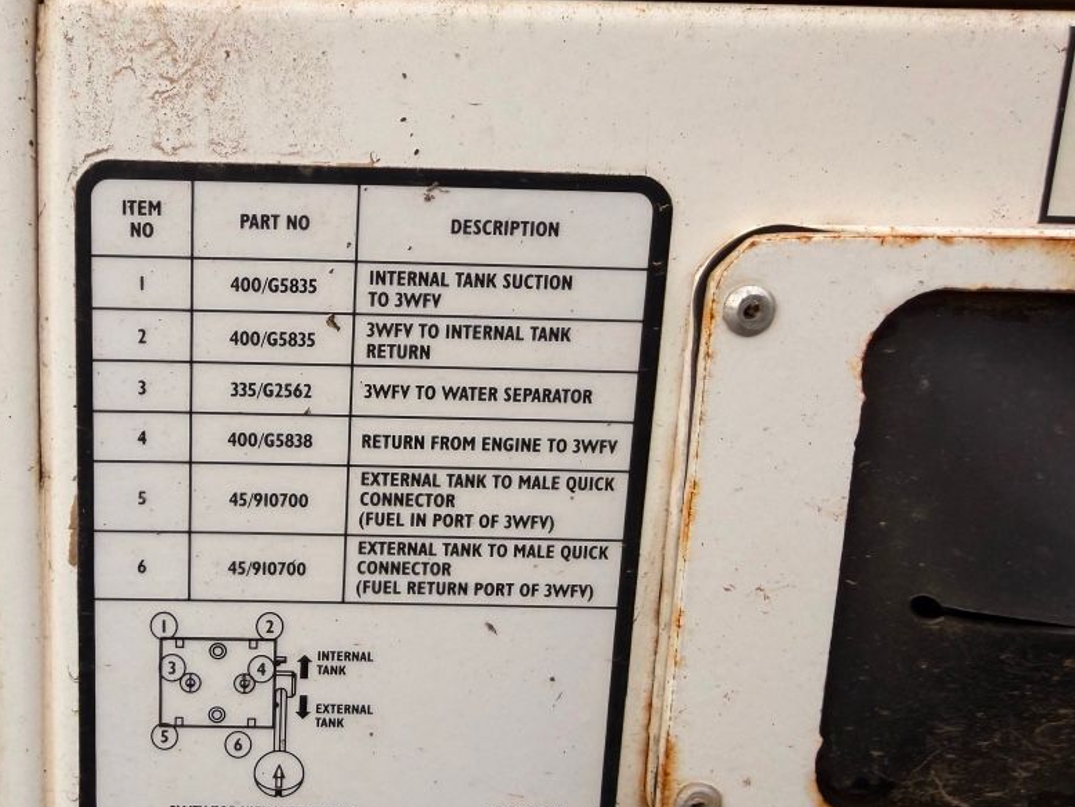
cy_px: 419
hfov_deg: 49.4
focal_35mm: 37
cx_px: 369
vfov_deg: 38.7
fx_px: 1149
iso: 50
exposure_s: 1/502
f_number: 2.2
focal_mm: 2.22
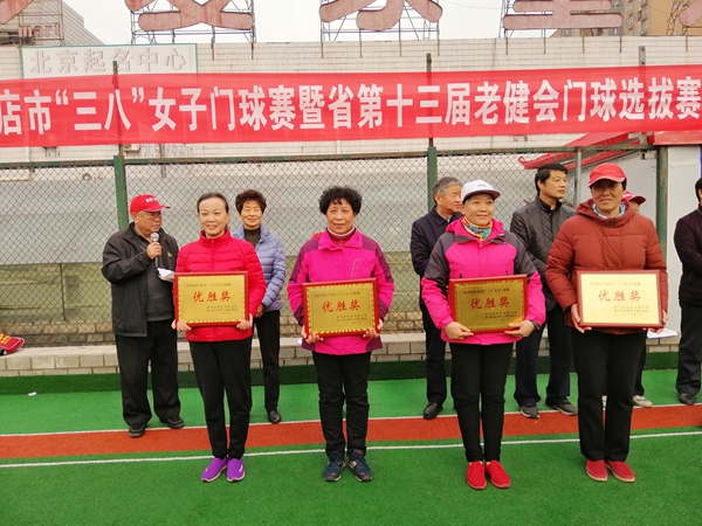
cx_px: 351
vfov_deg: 53.1
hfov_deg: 67.3
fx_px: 527
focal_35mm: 26
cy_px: 263
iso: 50
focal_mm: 3.81
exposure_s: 1/295
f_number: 2.2
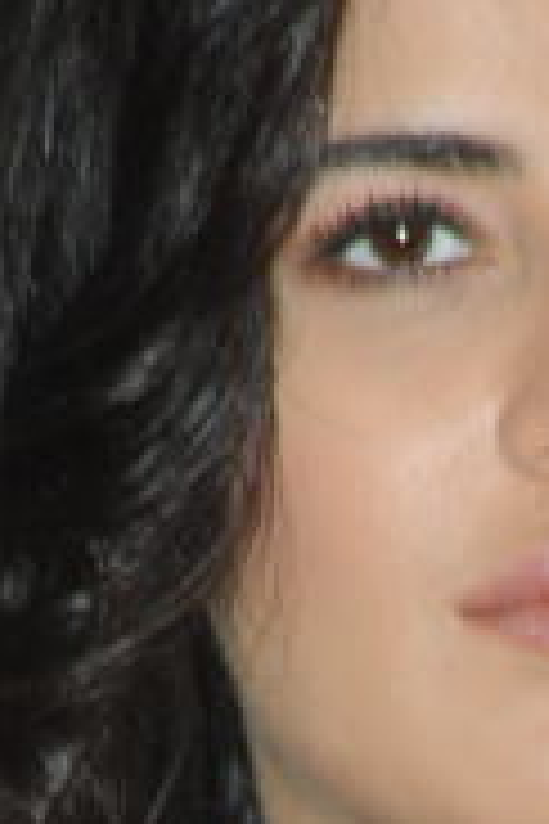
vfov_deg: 1.2
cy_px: 1499
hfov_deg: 0.8
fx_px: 38427
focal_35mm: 1680
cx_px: 664
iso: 1000
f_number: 7.1
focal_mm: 300
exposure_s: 1/125
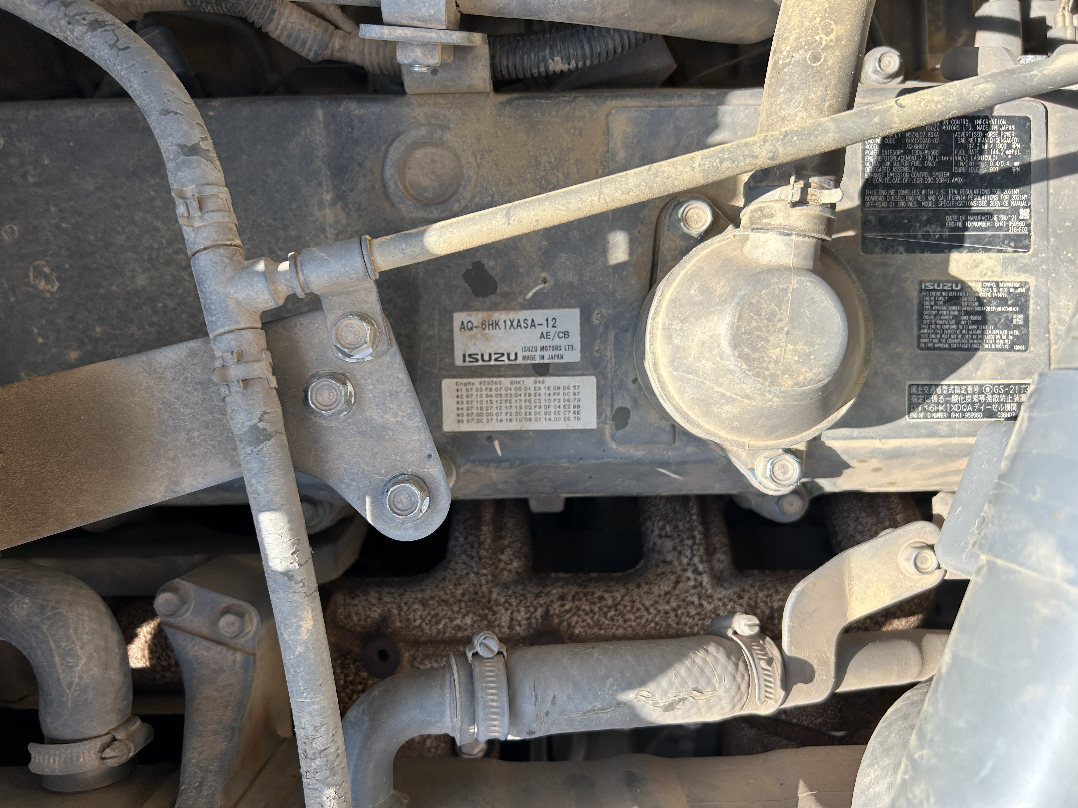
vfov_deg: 53.1
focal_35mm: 26
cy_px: 404
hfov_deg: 67.3
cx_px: 539
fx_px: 810
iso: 50
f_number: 1.5
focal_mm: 5.7
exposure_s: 1/1171
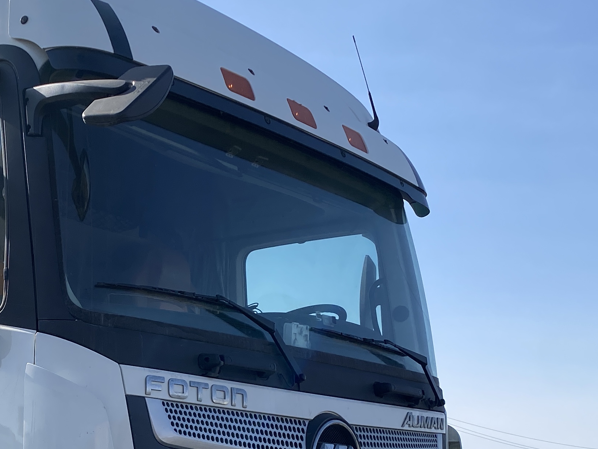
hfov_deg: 29.3
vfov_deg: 22.1
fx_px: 1106
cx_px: 85
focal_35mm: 64
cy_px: 451
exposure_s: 1/3497
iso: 32
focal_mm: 4.25
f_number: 1.8
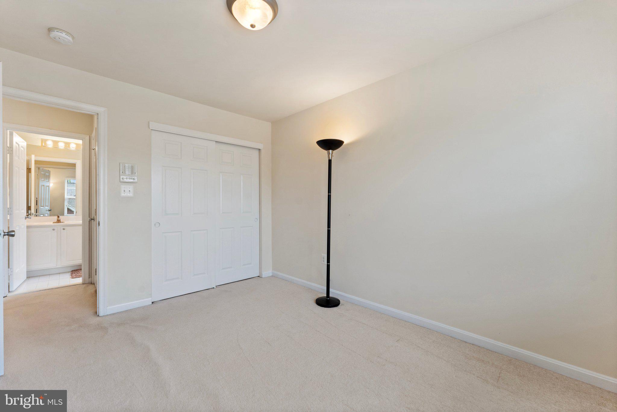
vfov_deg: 81.2
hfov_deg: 104.3
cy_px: 206
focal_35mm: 14
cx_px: 308
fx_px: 240
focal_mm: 14
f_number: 8
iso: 500
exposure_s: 1/20
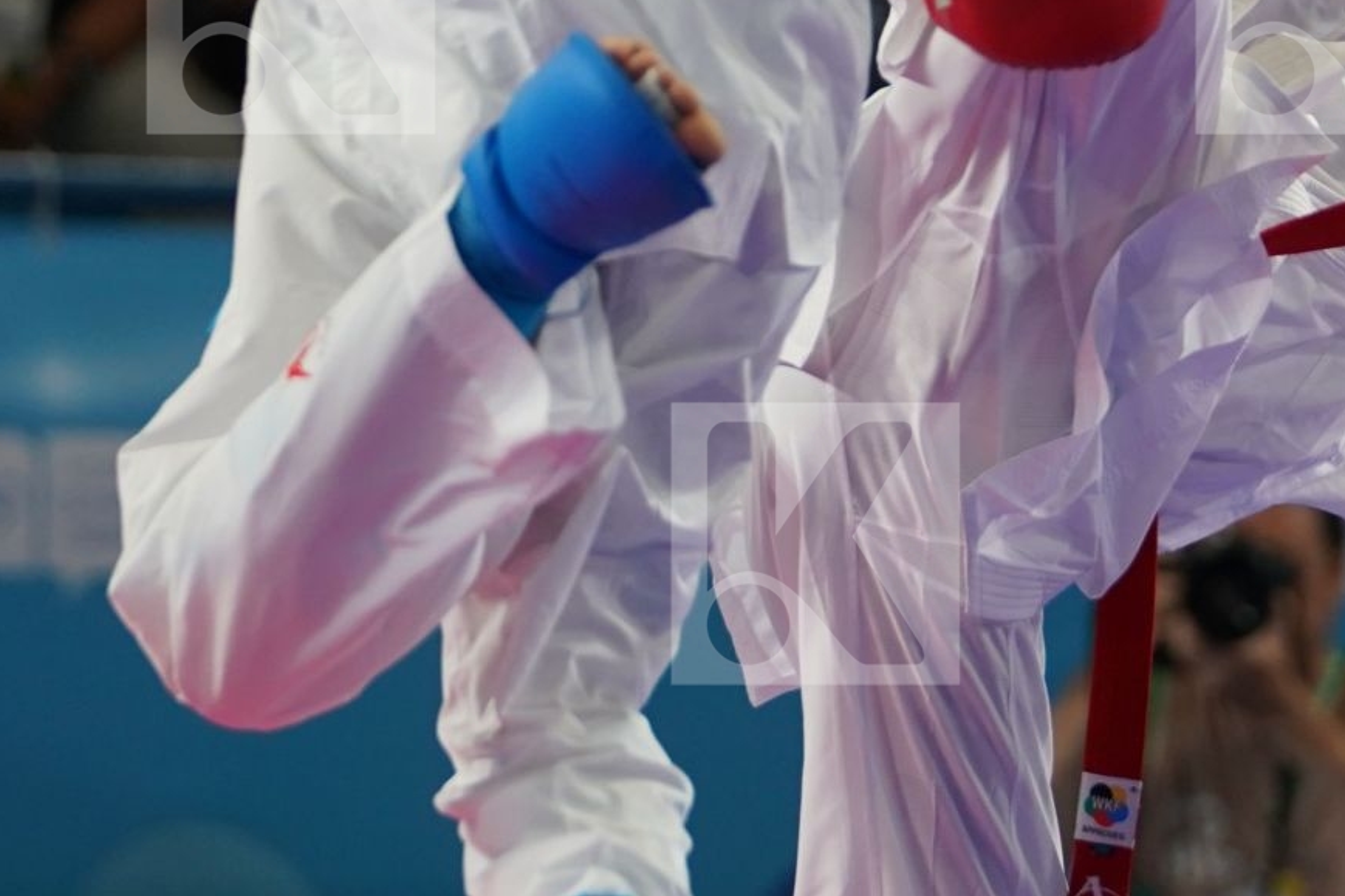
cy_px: -6
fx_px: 18414
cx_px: 816
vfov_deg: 2.8
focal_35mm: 493
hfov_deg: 4.2
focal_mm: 159
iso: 1000
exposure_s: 1/1000
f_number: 2.8
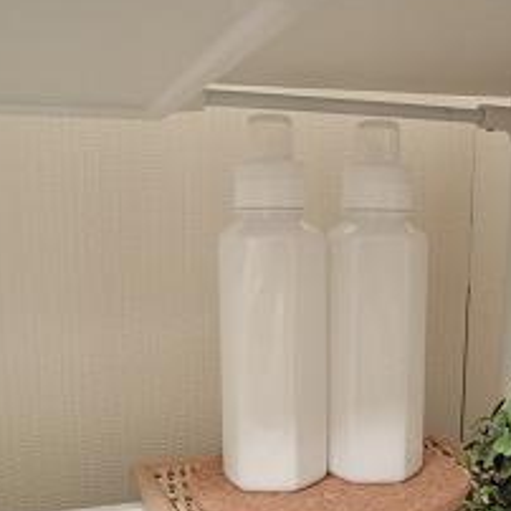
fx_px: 818
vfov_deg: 34.3
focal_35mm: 49
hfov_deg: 34.3
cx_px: 344
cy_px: 349
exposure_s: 1/10
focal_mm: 5
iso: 400
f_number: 2.8
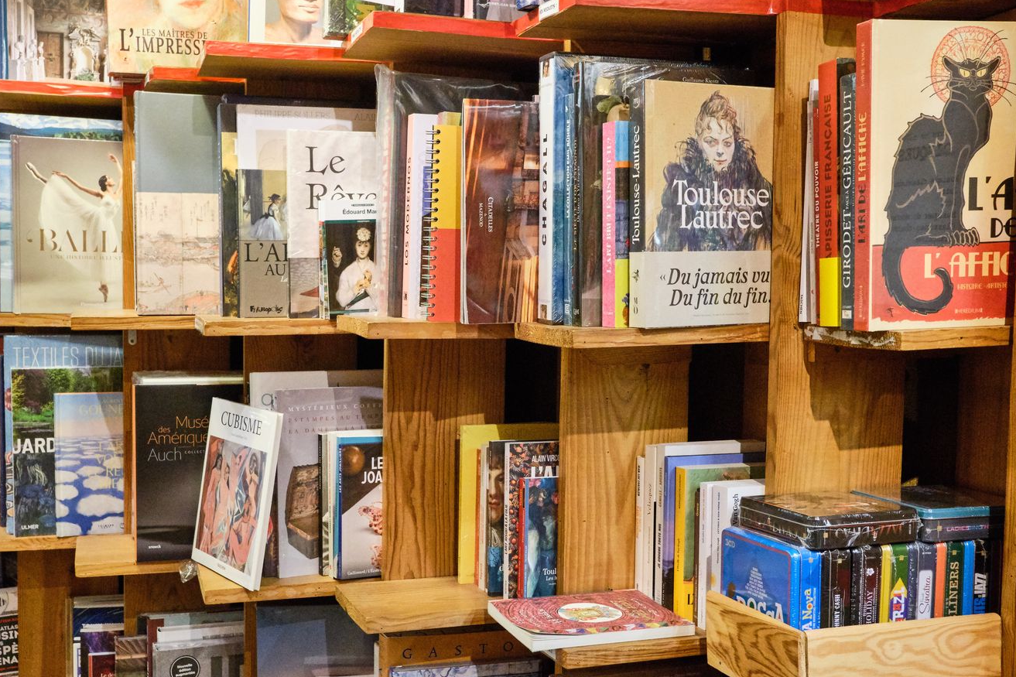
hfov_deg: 48.4
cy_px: 371
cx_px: 446
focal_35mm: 40
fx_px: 1129
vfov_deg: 33.4
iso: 6400
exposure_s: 1/125
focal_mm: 23
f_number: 7.1
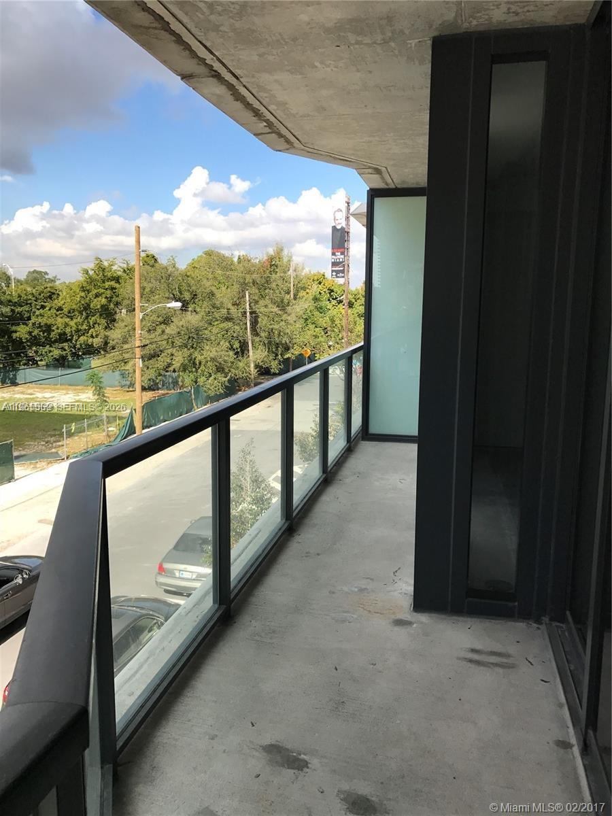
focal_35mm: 28
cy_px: 408
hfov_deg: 49.7
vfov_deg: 63.4
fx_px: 660
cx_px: 306
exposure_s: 1/1597
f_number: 1.8
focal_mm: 3.99
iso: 20
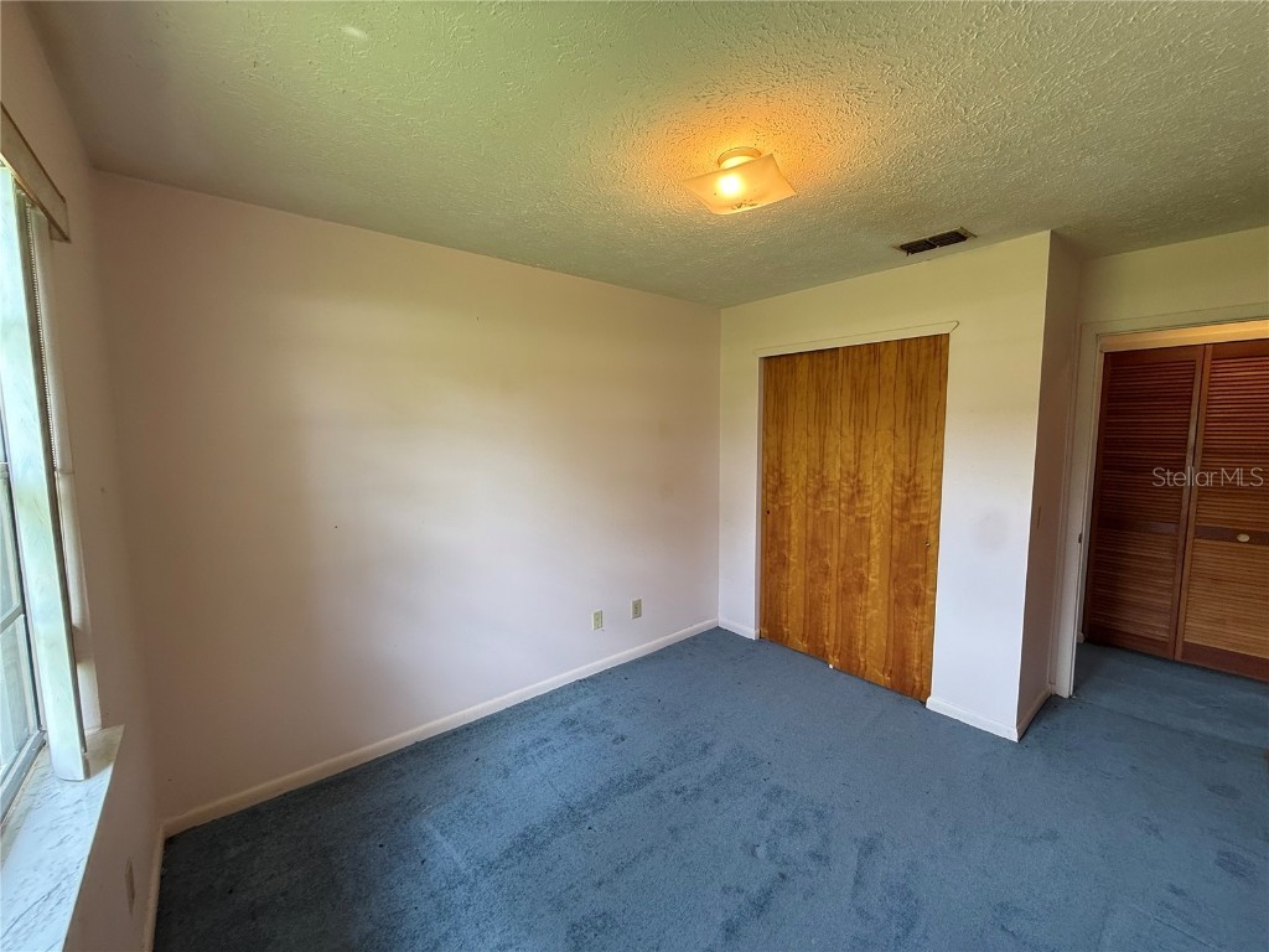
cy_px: 476
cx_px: 634
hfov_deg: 102.1
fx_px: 513
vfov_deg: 85.7
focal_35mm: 14
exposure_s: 1/120
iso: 160
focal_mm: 2.22
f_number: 2.2
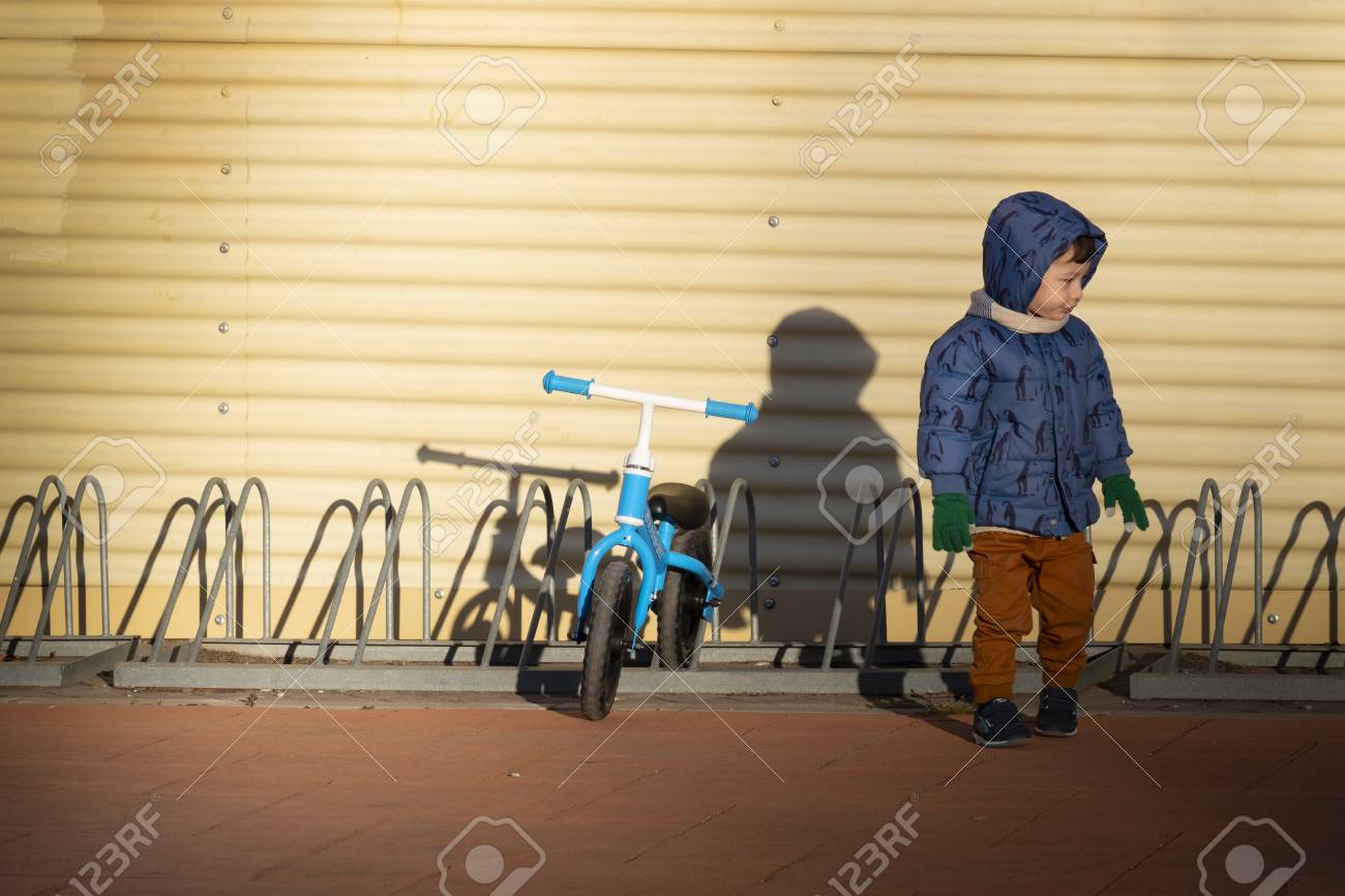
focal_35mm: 192
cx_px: 672
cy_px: 448
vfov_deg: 7.1
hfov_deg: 10.7
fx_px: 7171
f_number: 13
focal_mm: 128
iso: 200
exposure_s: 1/125
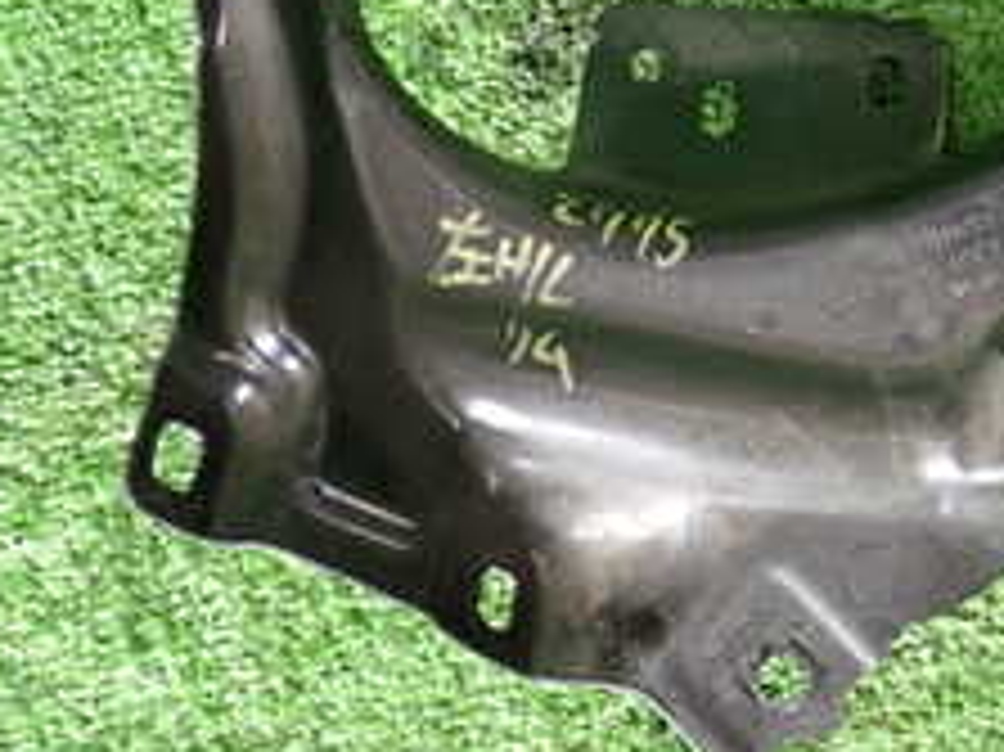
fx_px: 2493
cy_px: -59
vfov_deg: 16.7
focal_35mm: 86
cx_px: 1018
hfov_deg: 21.9
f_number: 2.4
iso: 200
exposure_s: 1/40
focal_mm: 5.79
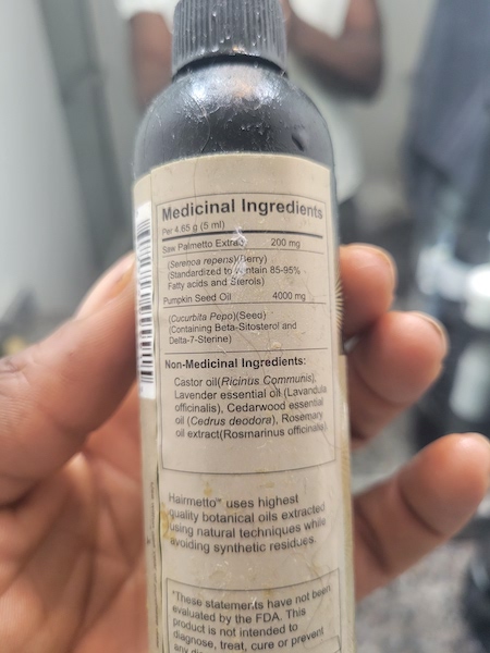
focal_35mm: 26
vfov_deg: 67.3
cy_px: 326
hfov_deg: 53.1
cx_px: 245
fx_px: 491
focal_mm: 5.4
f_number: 1.8
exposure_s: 1/120
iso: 250
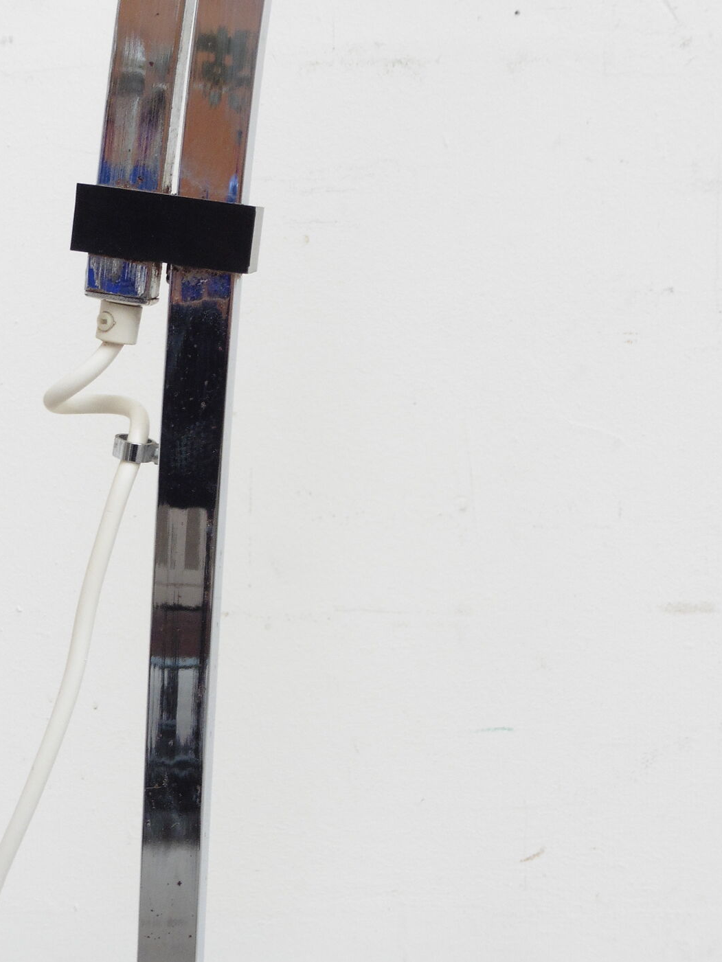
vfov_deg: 33.8
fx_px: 1585
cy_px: 522
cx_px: 327
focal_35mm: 57
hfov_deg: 25.7
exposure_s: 1/60
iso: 125
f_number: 3.9
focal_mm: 6.9
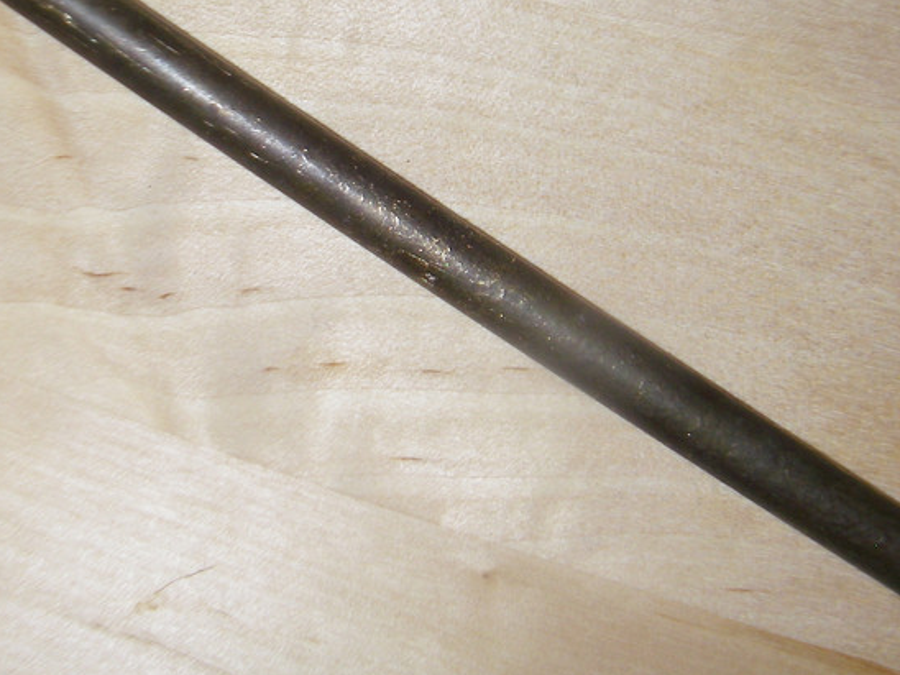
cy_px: 169
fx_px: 1924
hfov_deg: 26.3
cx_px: 397
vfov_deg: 19.8
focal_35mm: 74
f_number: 6.6
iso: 64
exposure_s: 1/40
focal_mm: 6.3
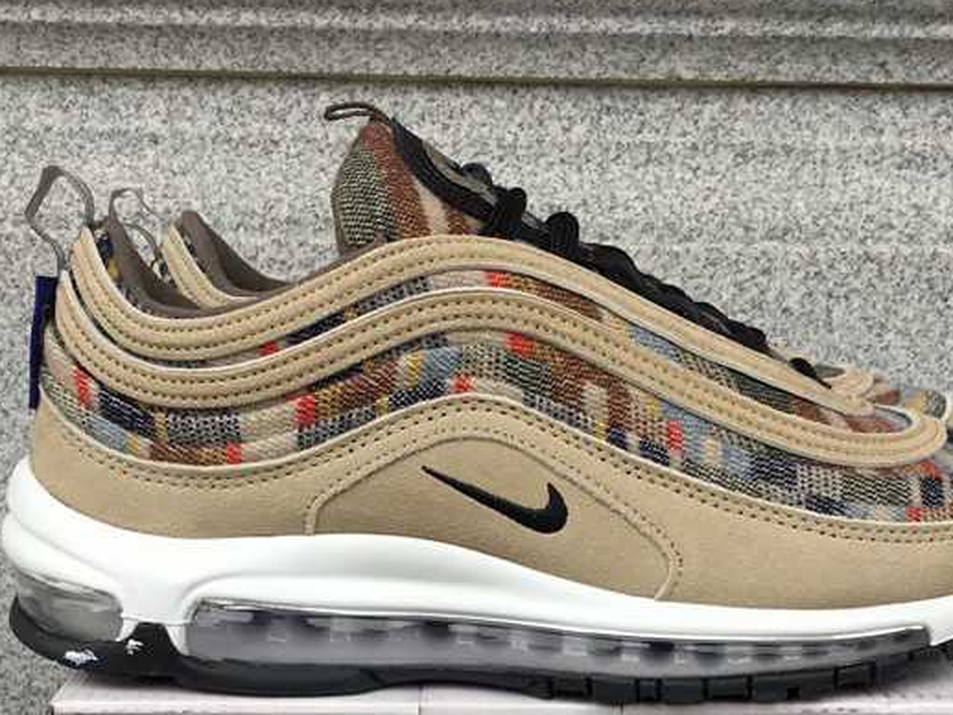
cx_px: 525
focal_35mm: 54
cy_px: 600
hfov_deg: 35.5
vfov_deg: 26.4
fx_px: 1487
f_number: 2.4
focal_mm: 3.3
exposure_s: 1/142
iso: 25
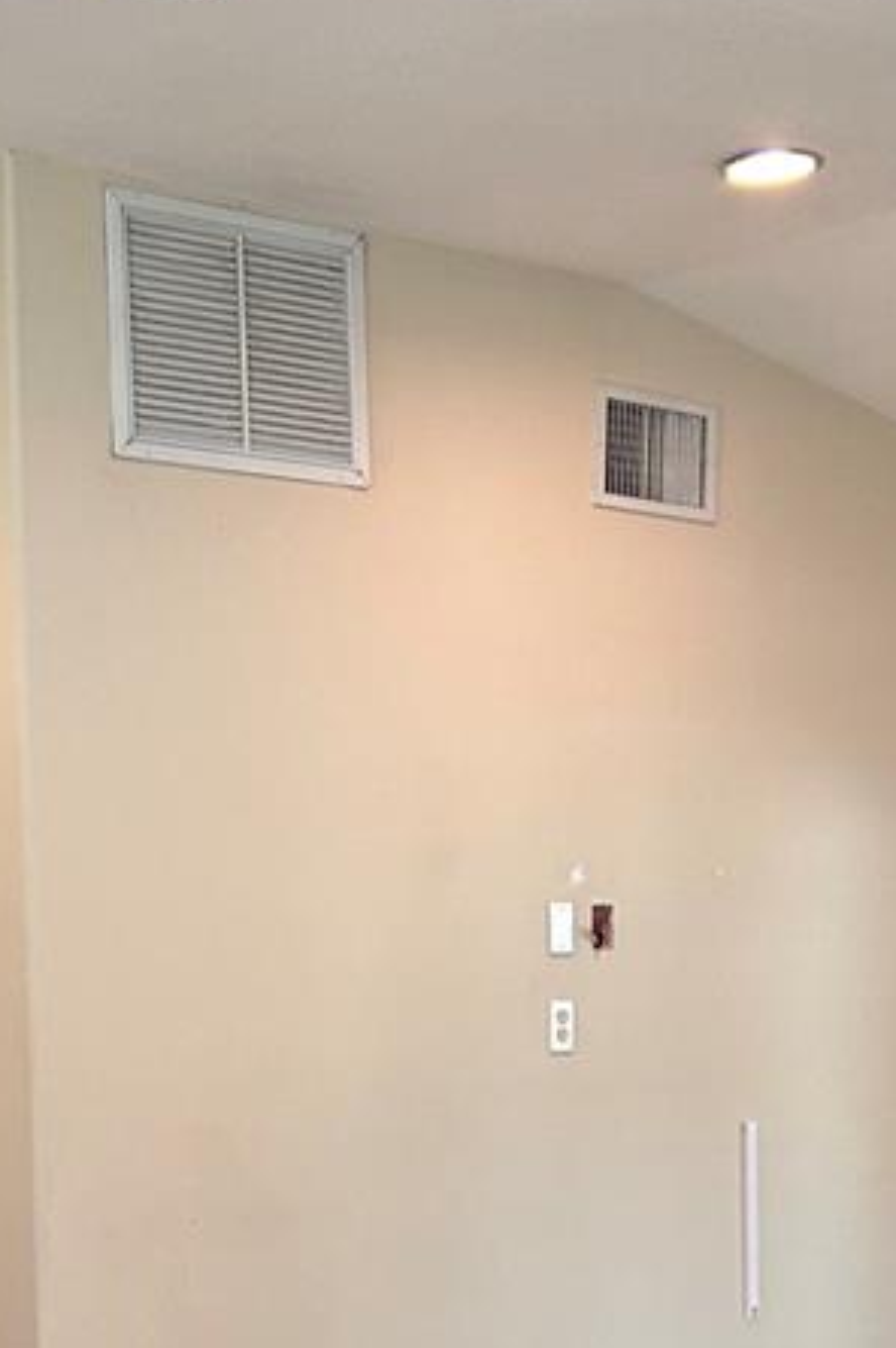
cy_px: 1336
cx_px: 548
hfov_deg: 18.6
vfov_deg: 26.3
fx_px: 2729
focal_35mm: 73
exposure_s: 1/120
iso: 125
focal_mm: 5.7
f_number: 1.5
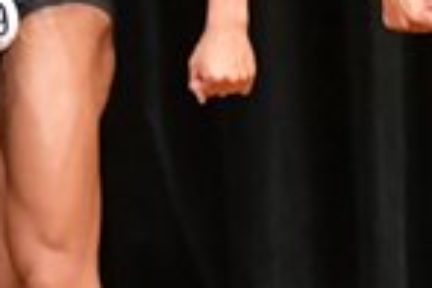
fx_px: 15191
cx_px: 774
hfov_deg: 1.6
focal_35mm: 1266
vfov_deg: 1.1
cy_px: -9
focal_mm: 160
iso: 10000
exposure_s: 1/400
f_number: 5.6
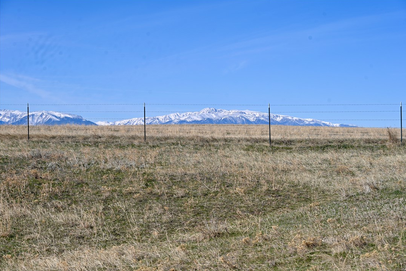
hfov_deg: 27.0
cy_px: 135
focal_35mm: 75
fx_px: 846
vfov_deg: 18.2
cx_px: 205
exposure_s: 1/500
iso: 100
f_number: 8
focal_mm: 74
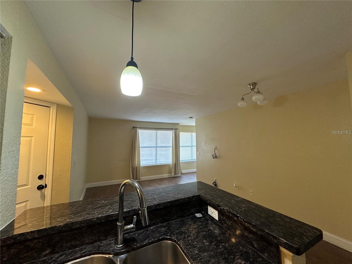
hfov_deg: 102.1
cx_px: 176
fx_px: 142
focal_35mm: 14
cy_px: 132
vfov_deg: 85.7
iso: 200
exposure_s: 1/60
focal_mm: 2.22
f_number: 2.2
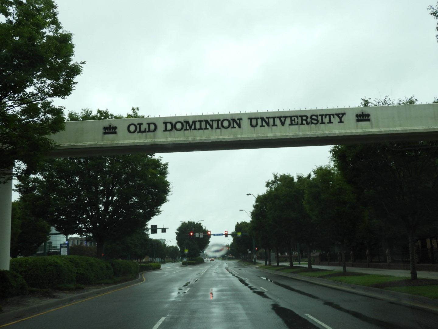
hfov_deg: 46.8
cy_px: 164
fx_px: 506
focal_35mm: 40
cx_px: 219
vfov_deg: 36.0
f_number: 3.8
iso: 100
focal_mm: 7.2
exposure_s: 1/250
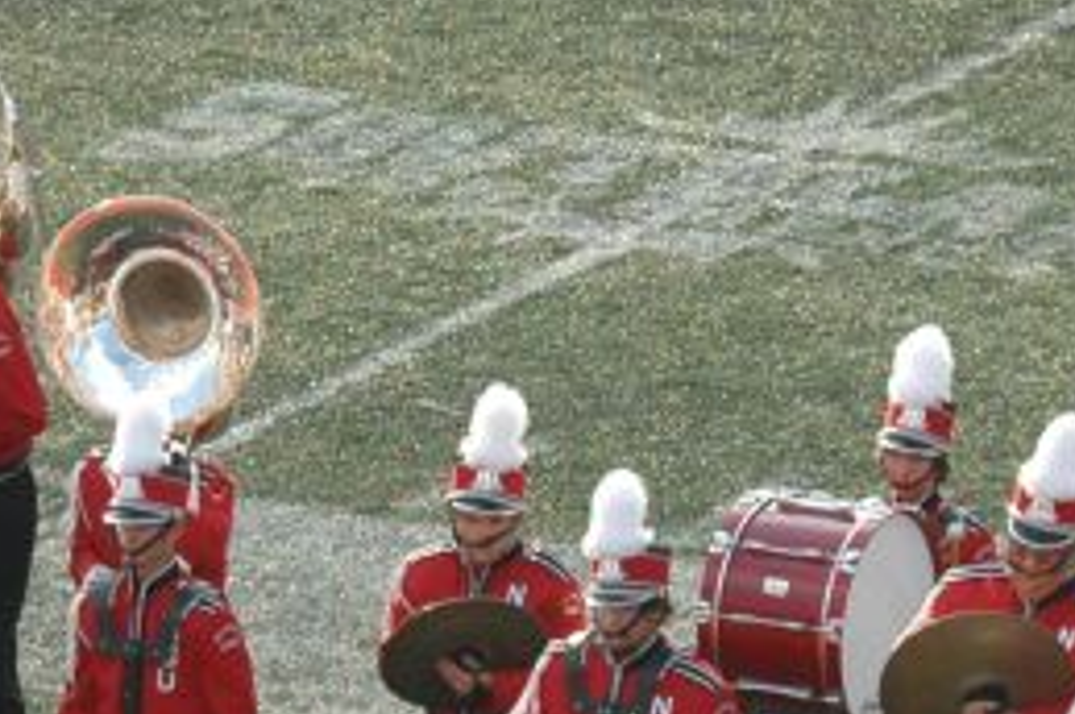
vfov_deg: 2.9
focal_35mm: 475
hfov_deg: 4.3
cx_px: 589
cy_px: 714
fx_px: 14166
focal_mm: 80
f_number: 7.1
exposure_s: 1/200
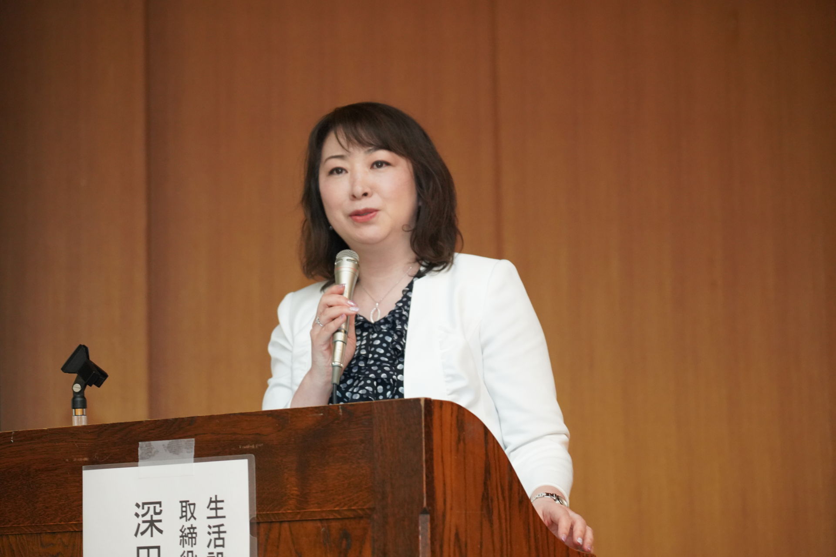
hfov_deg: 19.5
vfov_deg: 13.0
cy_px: 278
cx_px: 418
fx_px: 2438
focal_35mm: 105
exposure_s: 1/160
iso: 5000
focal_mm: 105
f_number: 4
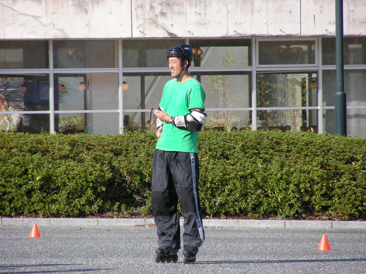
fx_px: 4018
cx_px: 183
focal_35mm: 380
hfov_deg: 5.2
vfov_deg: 3.9
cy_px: 137
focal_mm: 63.3
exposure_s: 1/289
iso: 50
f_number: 4
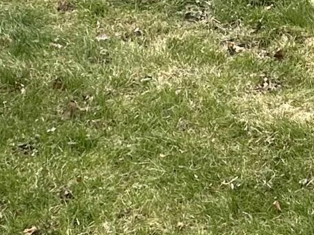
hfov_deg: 19.5
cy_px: -93
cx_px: 434
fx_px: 825
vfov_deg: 15.3
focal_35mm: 91
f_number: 2.2
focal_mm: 2.22
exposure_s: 1/348
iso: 40
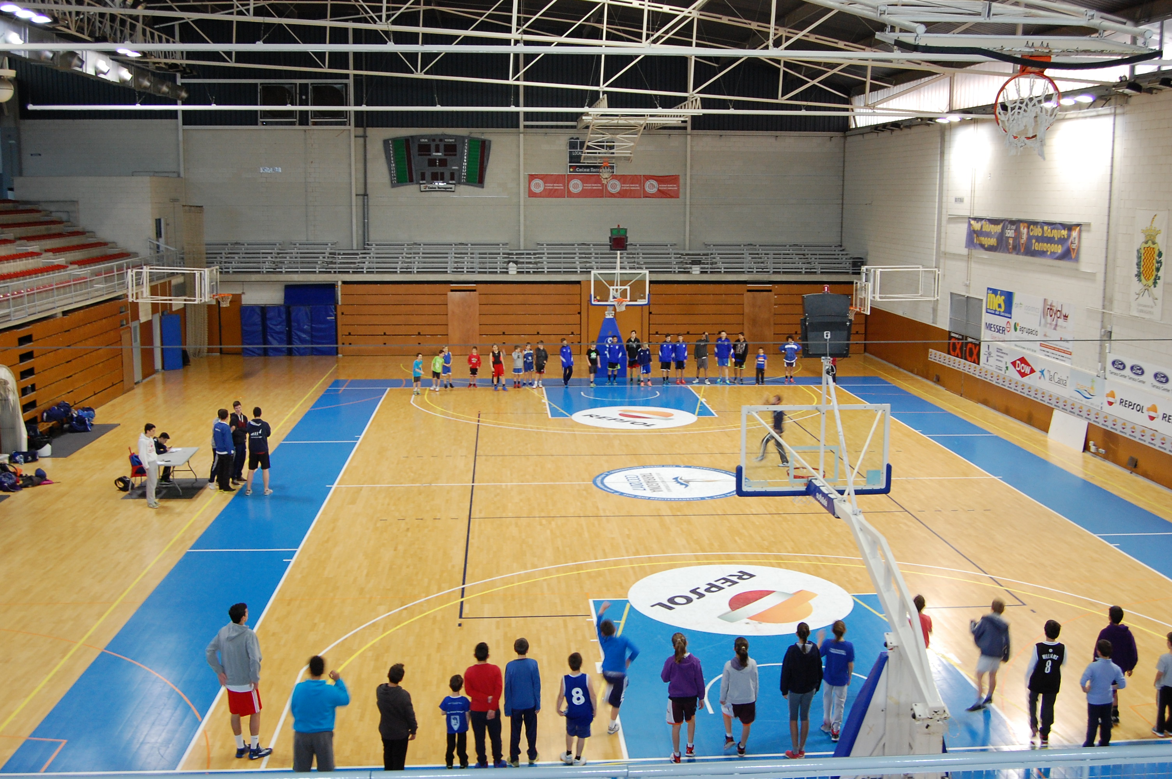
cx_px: 586
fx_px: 1269
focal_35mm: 39
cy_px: 390
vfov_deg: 34.1
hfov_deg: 49.6
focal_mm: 26
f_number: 6.3
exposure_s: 1/15
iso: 800
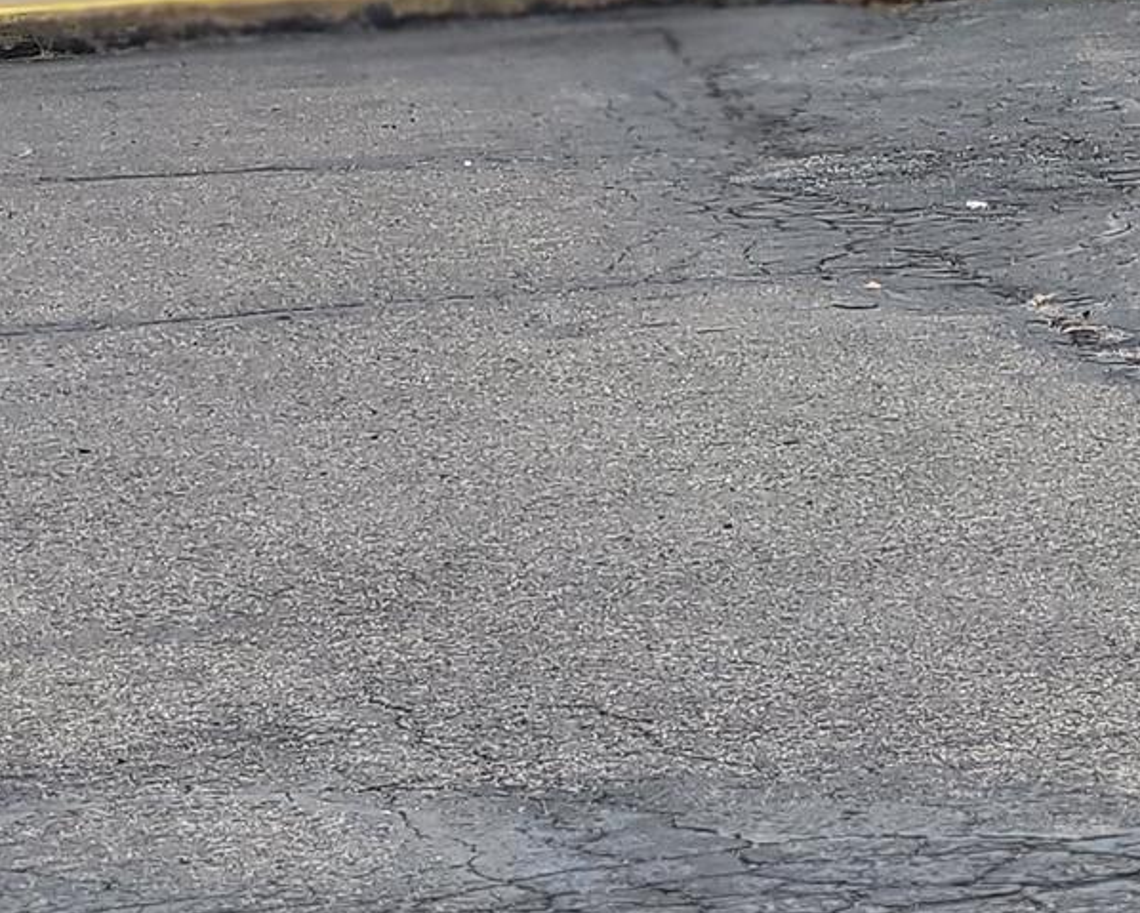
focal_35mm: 254
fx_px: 8574
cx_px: 1094
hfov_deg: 7.6
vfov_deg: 6.1
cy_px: 187
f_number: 2.4
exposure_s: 1/381
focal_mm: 7.12
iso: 25
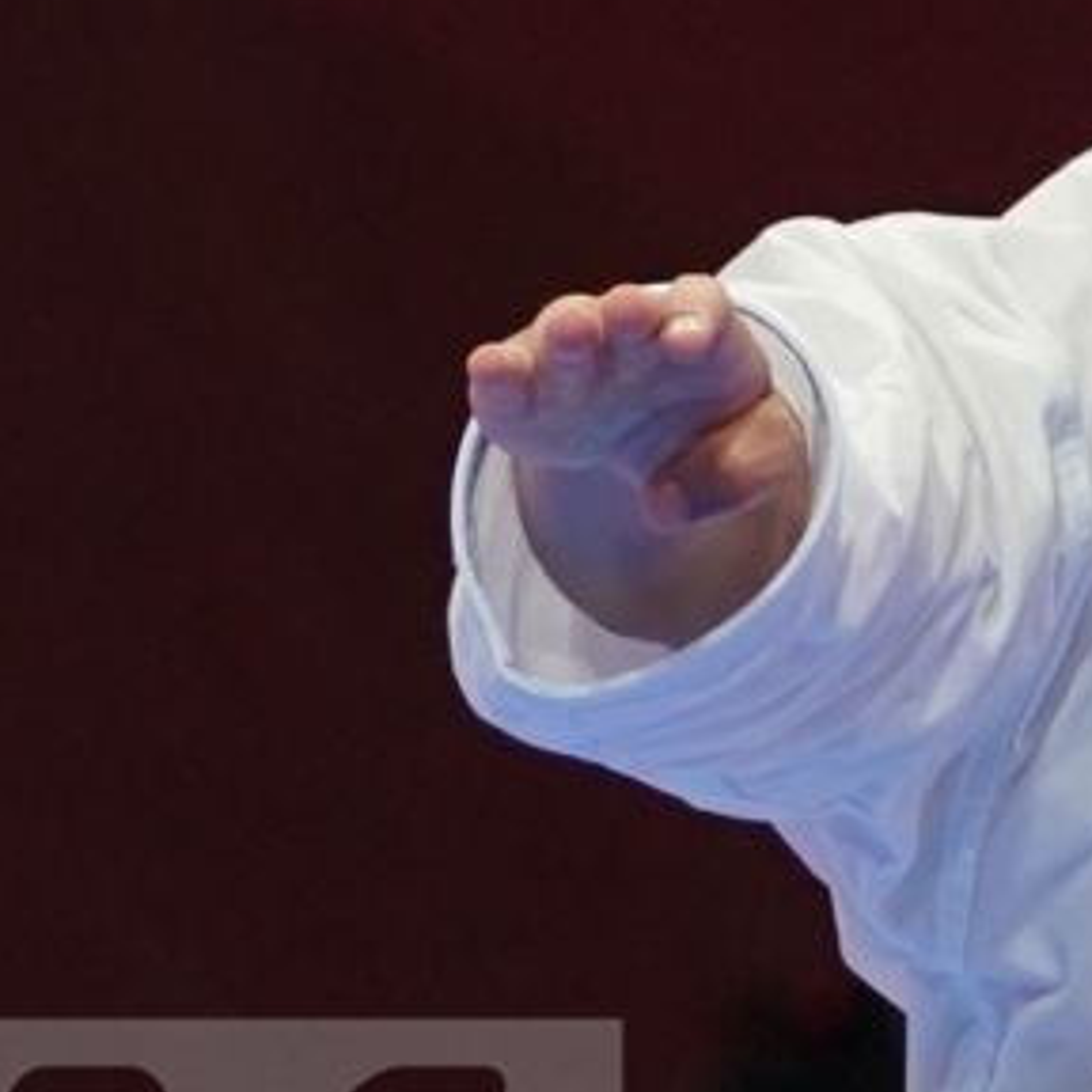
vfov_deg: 1.6
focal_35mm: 1121
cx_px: 1555
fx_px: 40009
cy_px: 1365
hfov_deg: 1.6
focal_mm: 141
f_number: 4
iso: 1600
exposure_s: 1/500
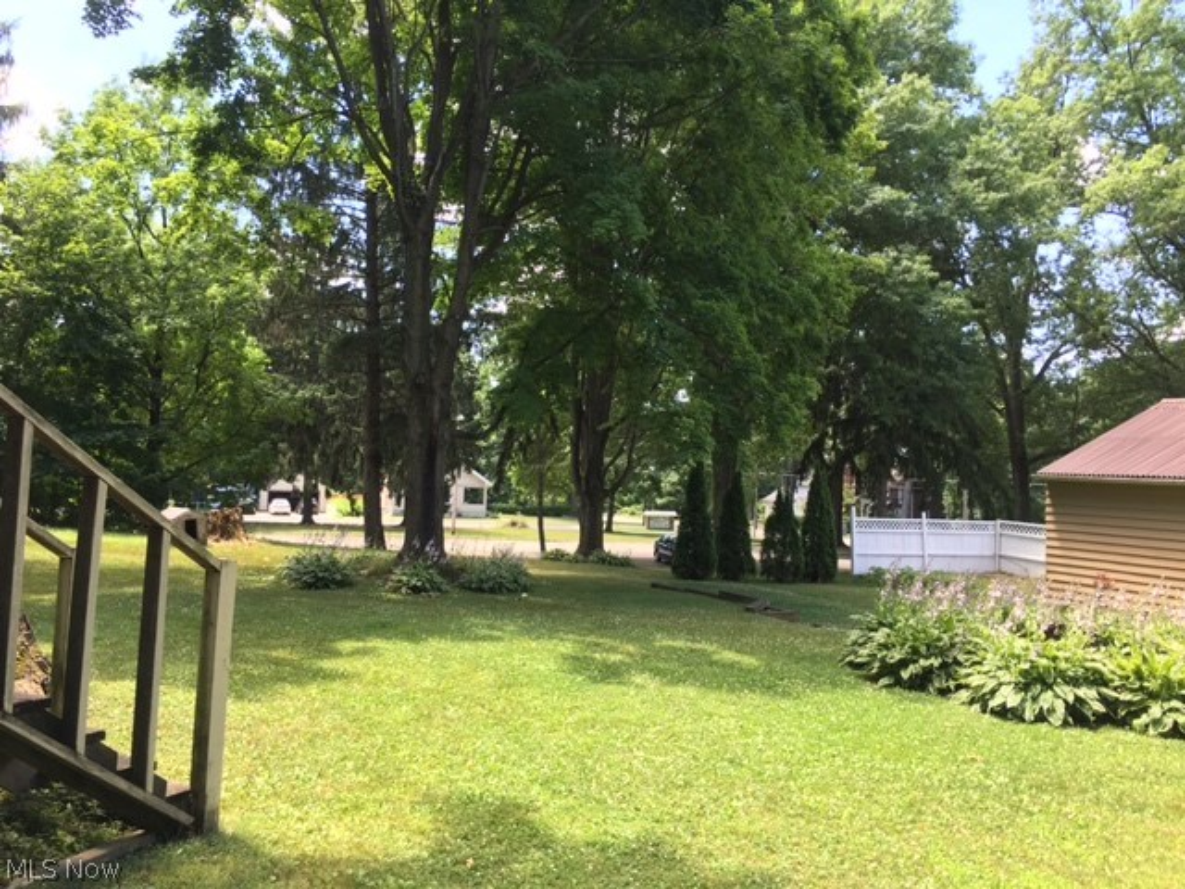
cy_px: 444
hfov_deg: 61.7
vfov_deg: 48.2
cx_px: 592
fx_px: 993
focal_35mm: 29
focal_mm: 4.15
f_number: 2.2
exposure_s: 1/120
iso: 25
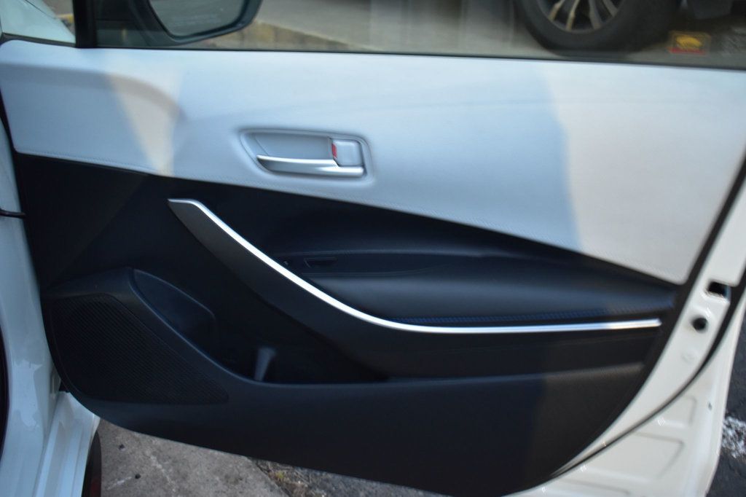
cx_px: 373
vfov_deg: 35.5
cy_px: 248
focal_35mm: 38
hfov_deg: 51.3
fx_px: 777
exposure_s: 1/6
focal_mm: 25
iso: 1600
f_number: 4
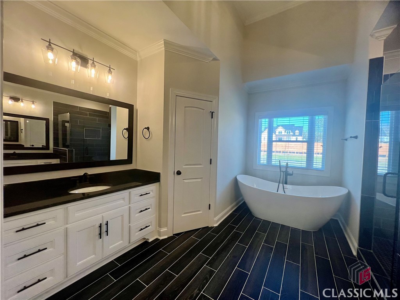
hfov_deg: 106.2
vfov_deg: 89.9
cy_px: 150
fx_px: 150
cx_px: 200
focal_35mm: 13
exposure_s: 1/120
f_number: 1.8
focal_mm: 1.57
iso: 100
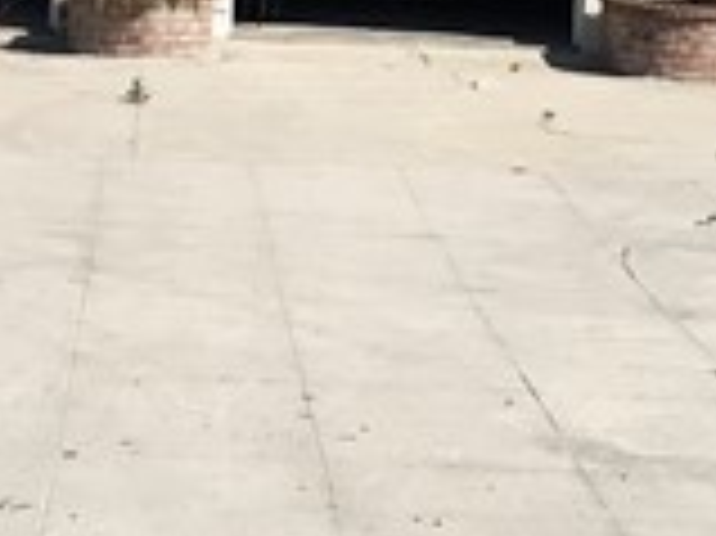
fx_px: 3720
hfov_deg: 11.0
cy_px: -252
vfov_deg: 8.1
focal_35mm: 180
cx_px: 428
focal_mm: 3.99
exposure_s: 1/5051
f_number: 1.8
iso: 20
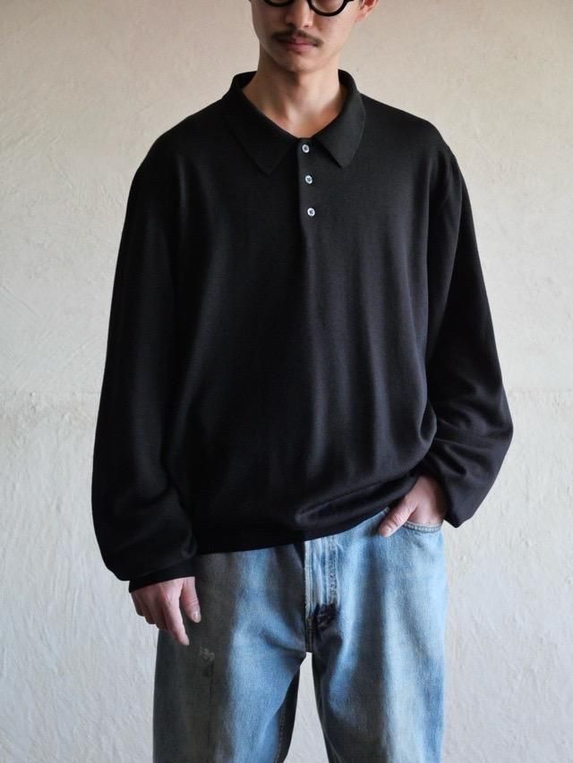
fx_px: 2030
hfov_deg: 16.1
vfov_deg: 21.3
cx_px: 286
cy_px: 382
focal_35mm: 92
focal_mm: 46
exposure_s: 1/100
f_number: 3.9
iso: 2000
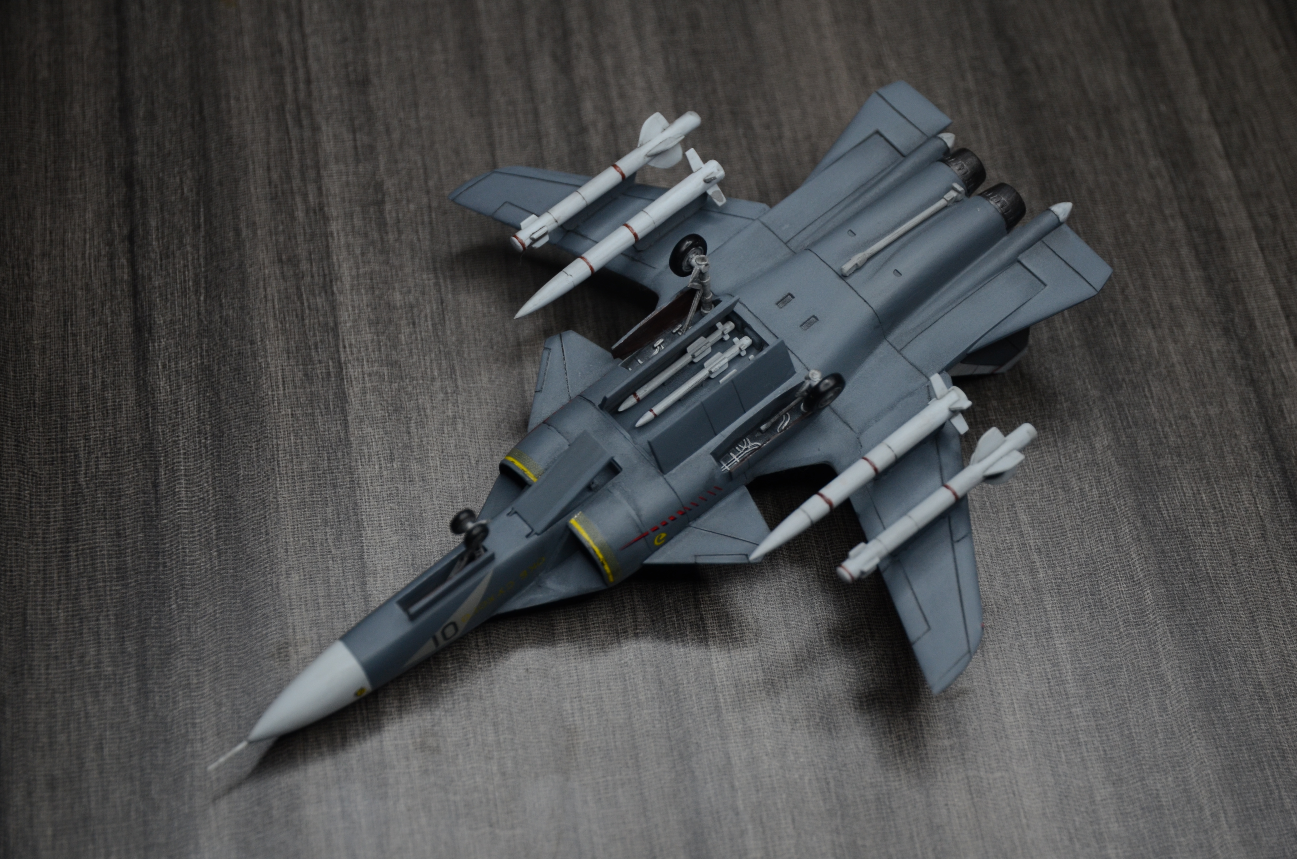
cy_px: 430
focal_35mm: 69
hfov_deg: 29.3
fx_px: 2481
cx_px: 648
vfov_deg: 19.6
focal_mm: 46
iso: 400
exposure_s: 1/50
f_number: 5
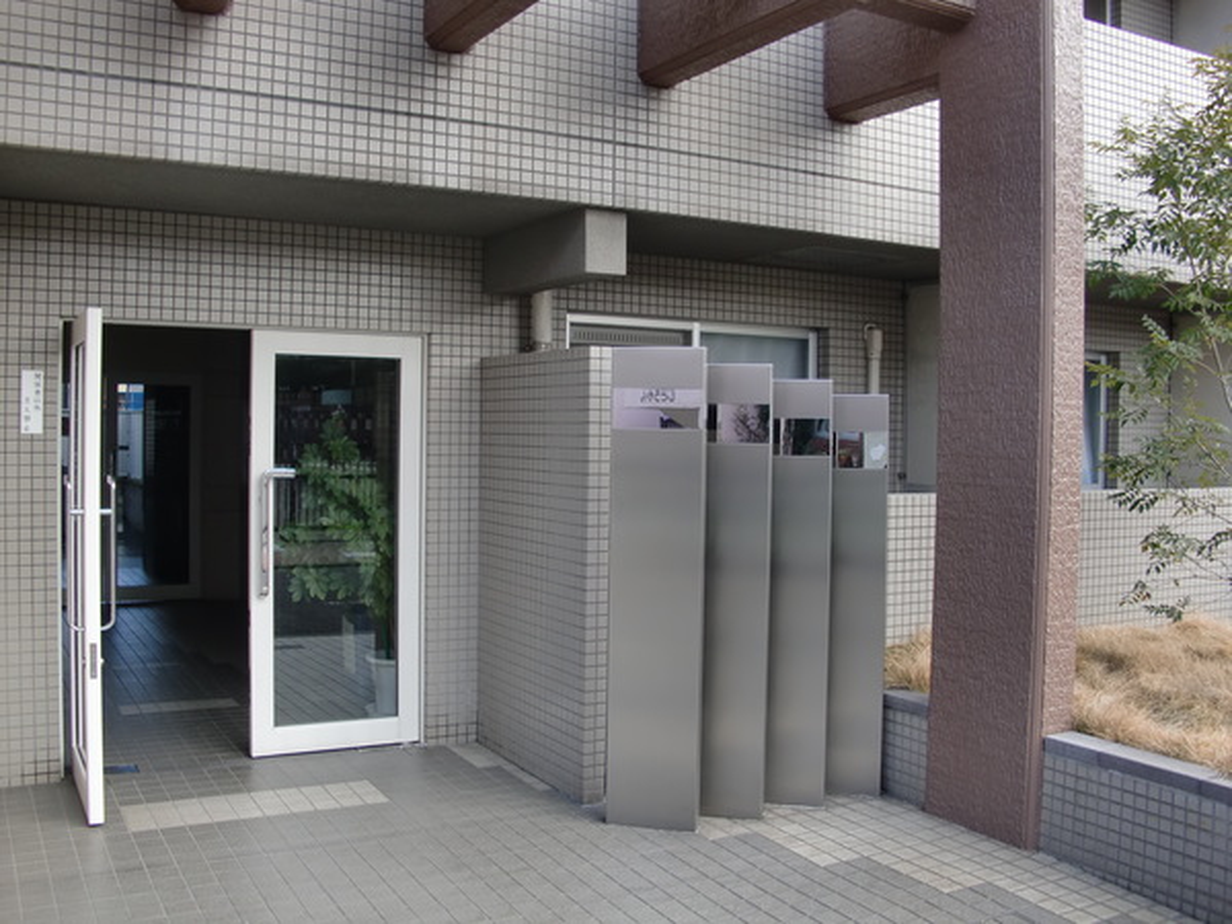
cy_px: 462
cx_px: 616
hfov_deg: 51.4
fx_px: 1281
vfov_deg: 39.7
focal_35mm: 36
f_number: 2.8
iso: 64
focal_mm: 6.3
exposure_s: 1/125
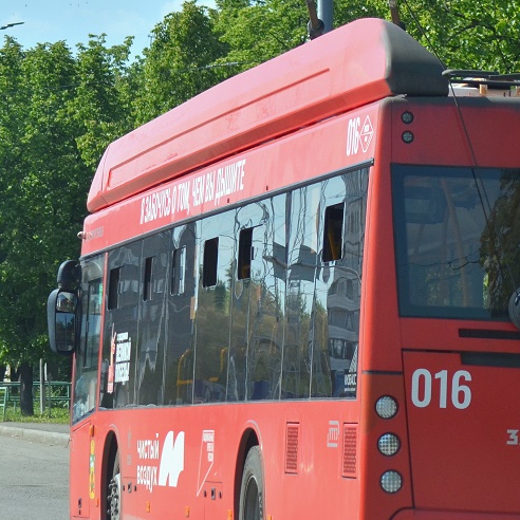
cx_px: 456
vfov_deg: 8.1
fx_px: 3688
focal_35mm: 217
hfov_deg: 8.0
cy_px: 219
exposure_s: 1/1600
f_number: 5.6
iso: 200
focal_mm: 70
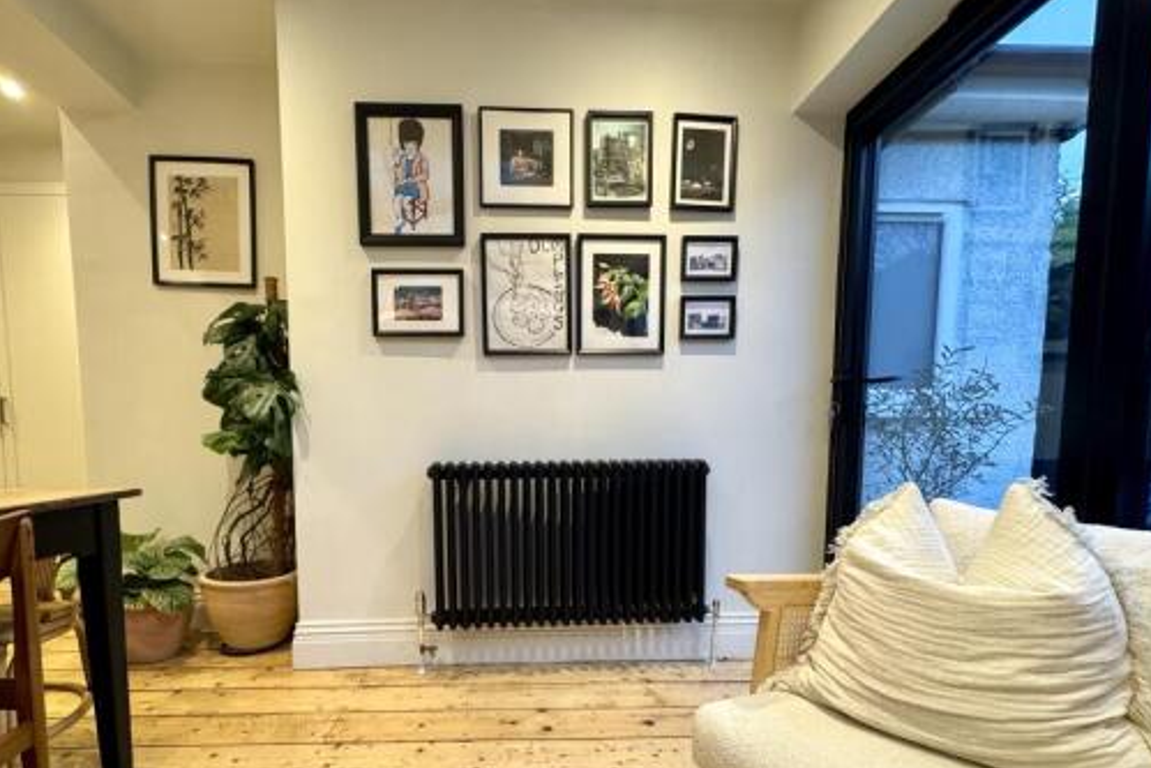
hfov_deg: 93.0
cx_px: 522
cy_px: 481
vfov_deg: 69.3
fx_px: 544
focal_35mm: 17
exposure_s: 1/99
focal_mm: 2.22
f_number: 2.2
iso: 250
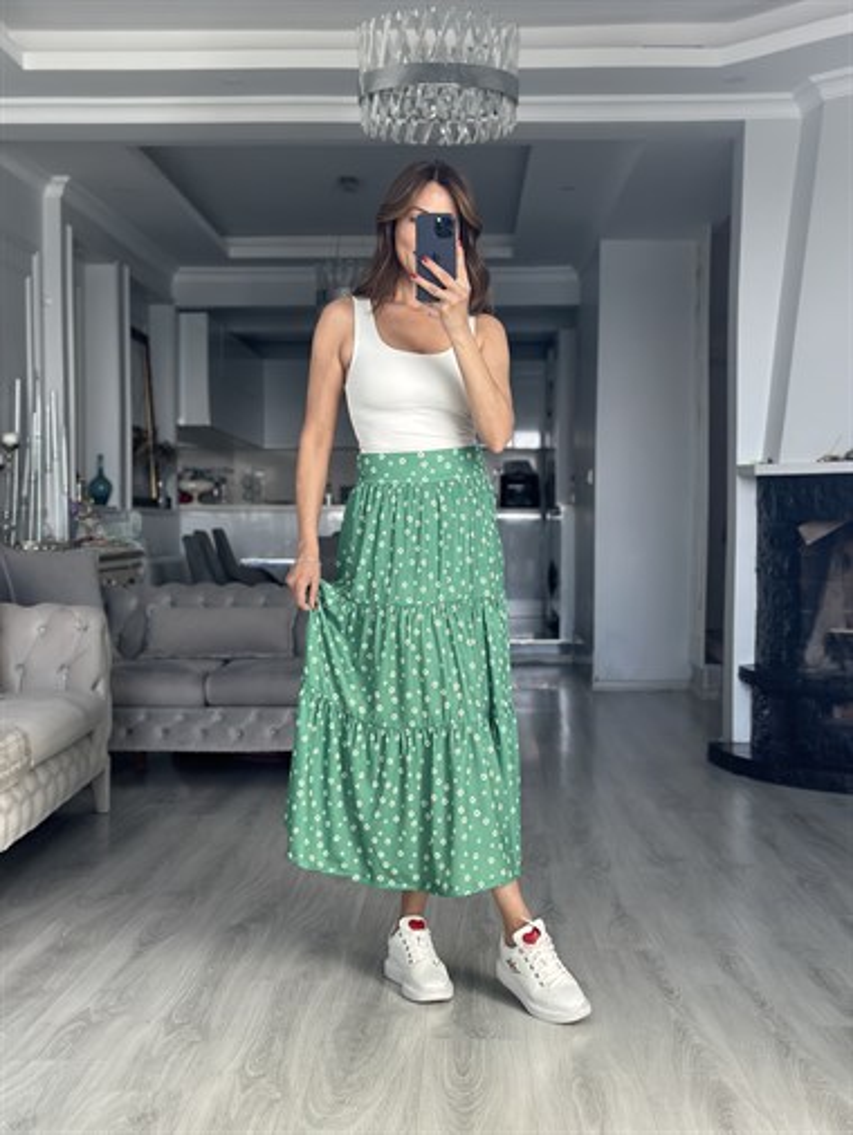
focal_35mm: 48
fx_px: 1576
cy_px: 568
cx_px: 426
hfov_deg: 30.3
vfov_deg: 39.6
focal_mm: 6.86
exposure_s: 1/172
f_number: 1.78
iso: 125
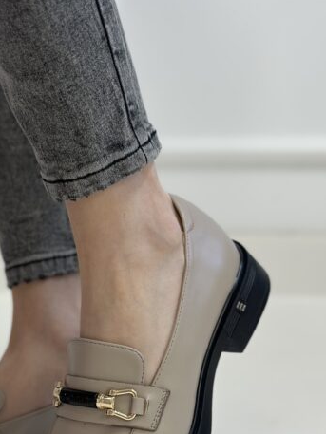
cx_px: 54
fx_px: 1054
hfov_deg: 17.4
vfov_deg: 23.3
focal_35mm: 84
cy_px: 254
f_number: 1.78
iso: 125
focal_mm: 6.86
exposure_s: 1/100
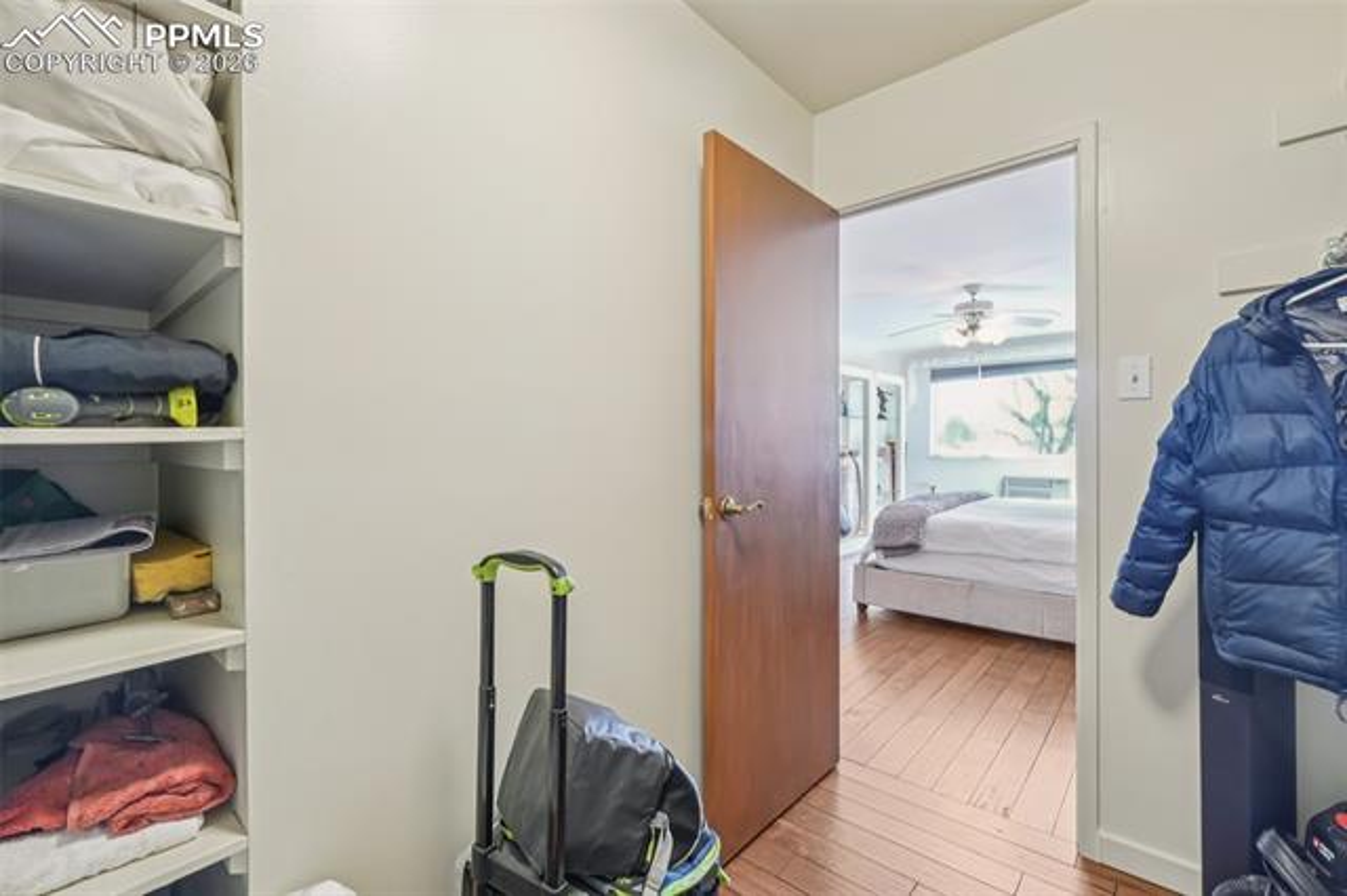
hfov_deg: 98.2
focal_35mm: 16
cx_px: 674
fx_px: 583
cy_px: 448
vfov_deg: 75.1
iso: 800
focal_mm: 10.4
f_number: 8
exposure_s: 1/2
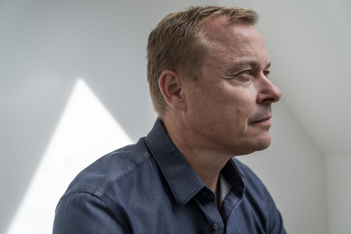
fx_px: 400
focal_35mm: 41
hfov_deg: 47.4
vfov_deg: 32.6
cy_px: 117
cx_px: 176
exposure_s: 1/1250
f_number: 2.8
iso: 200
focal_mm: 41
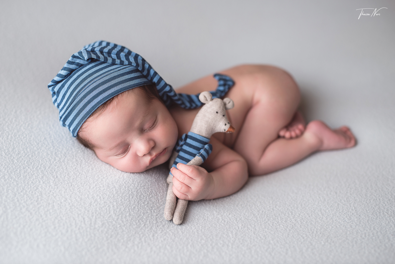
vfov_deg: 27.0
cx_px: 198
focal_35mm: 50
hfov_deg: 39.6
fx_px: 549
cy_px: 132
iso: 100
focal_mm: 50
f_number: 2.2
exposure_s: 1/160
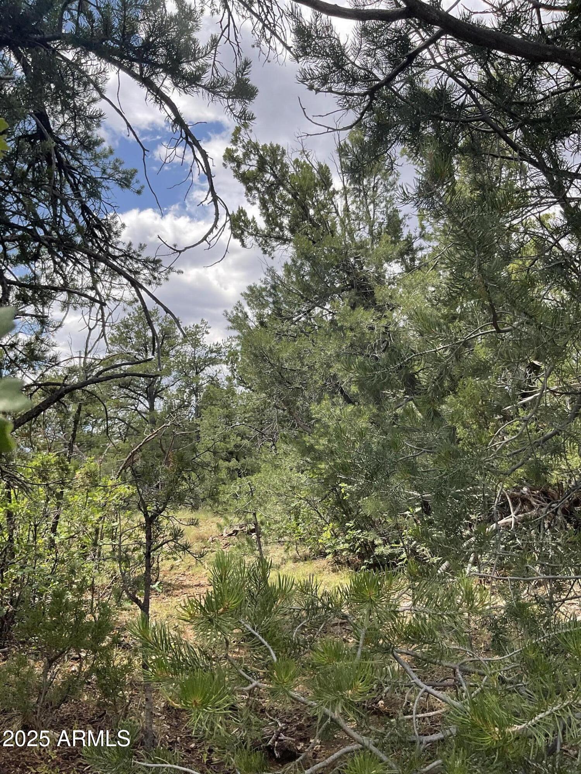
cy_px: 387
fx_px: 649
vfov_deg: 61.7
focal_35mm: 29
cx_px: 290
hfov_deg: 48.2
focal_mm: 3
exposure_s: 1/883
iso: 16
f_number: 1.8
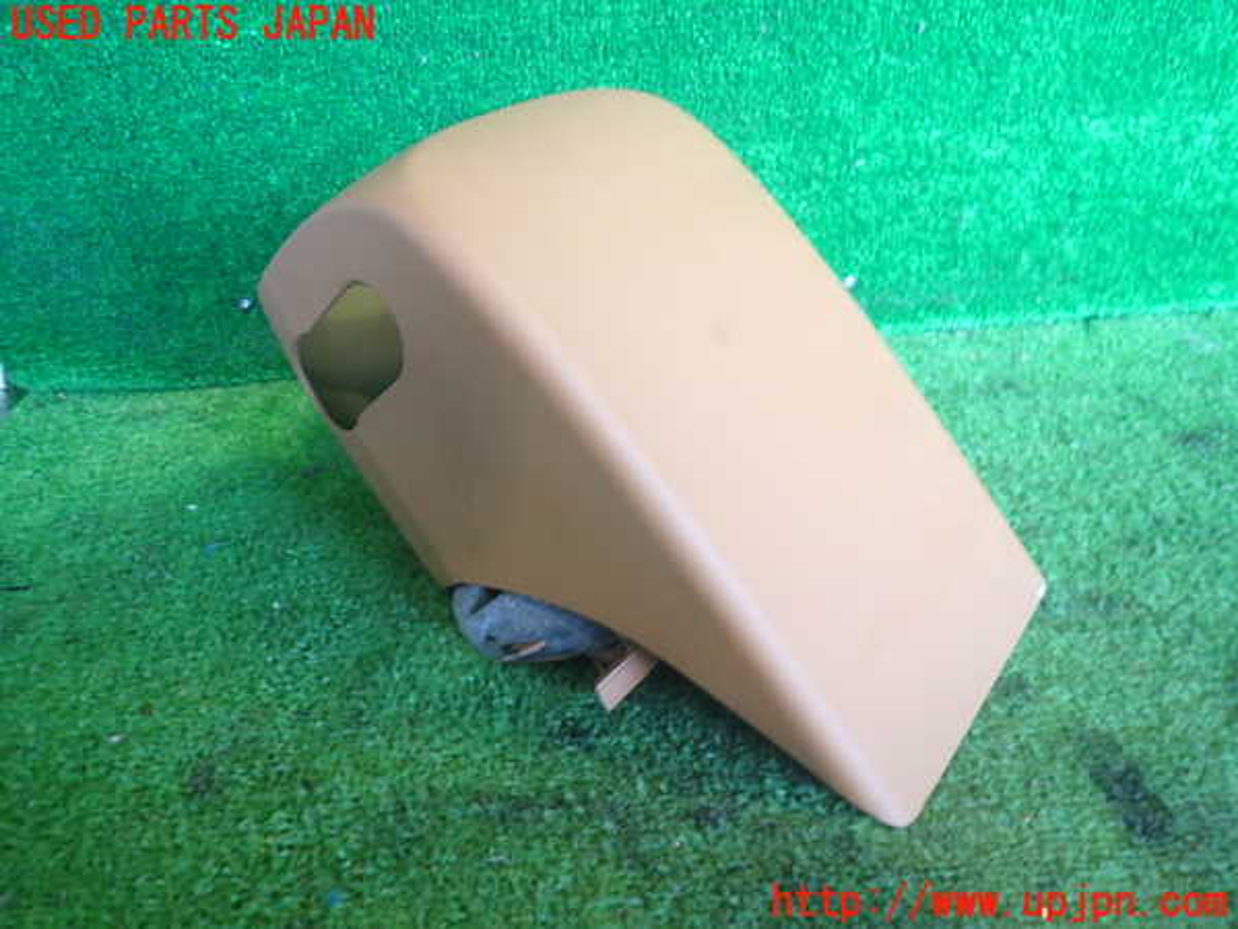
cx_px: 619
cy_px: 464
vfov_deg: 54.9
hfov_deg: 69.4
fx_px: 894
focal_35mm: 25
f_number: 2
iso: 200
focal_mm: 4.5
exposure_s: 1/30
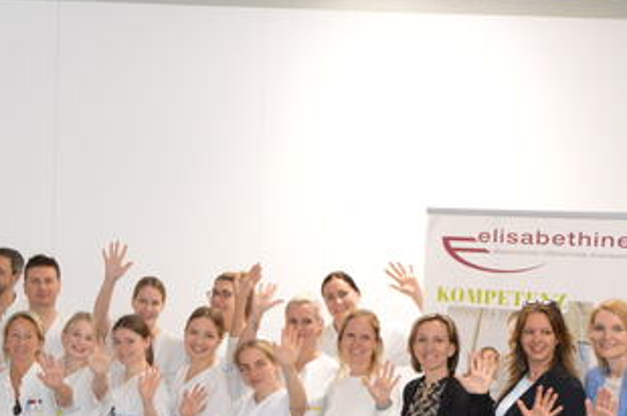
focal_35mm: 81
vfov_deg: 16.7
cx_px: -99
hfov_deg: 23.2
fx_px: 1414
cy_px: 317
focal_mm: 21
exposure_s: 1/60
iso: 2000
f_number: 5
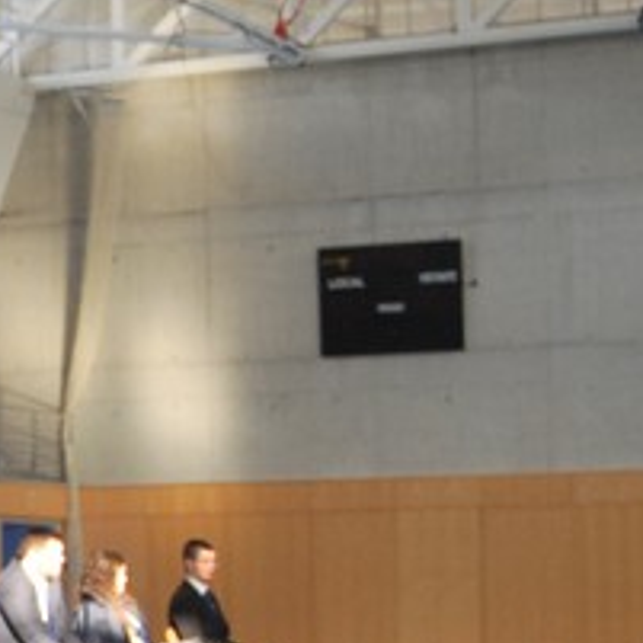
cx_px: -298
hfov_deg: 12.6
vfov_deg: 13.2
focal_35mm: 132
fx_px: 2774
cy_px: 497
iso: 450
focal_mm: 26
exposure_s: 1/125
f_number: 4.2
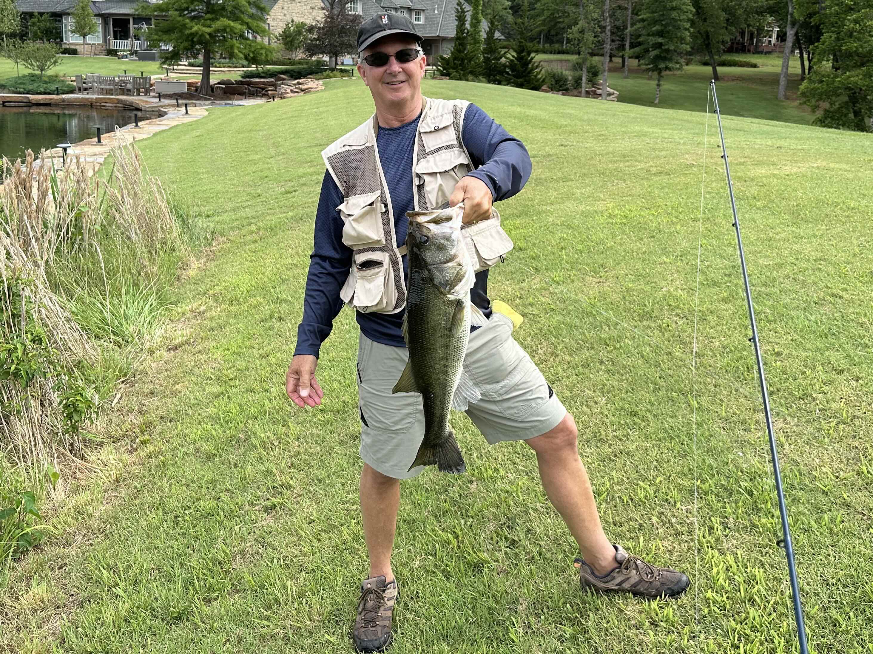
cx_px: 436
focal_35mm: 24
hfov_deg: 71.6
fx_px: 605
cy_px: 327
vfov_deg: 56.8
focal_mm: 6.86
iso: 80
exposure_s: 1/2110
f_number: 1.78
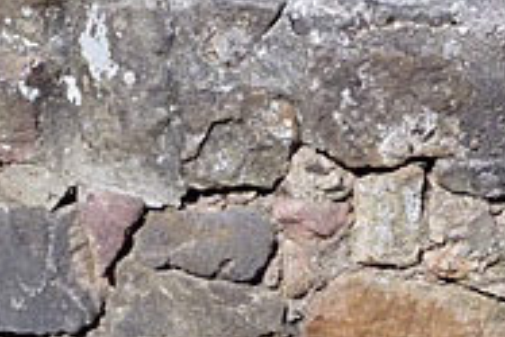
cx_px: 373
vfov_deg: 8.6
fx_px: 2246
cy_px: 22
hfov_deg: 12.8
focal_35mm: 160
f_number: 4.5
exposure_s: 1/400
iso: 80
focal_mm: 7.9
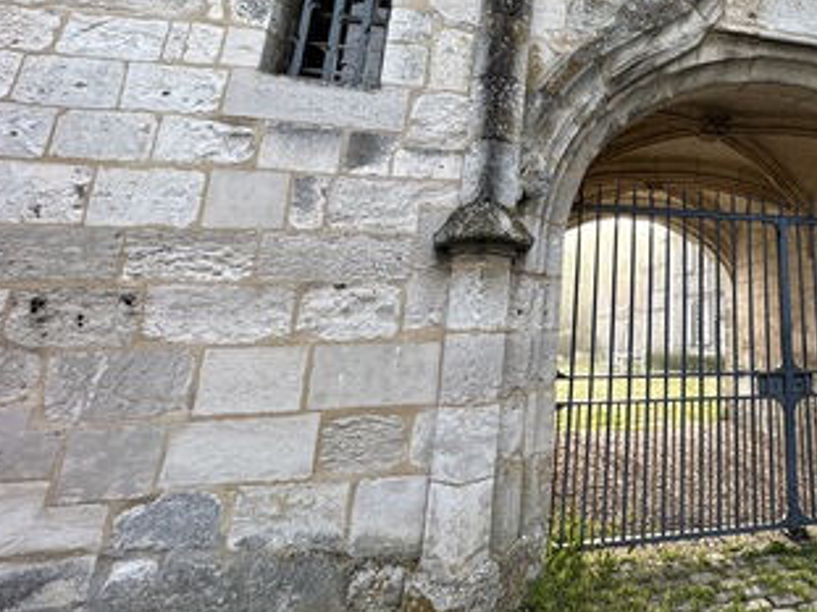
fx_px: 637
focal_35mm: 27
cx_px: 707
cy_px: 139
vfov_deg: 48.9
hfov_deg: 57.8
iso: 40
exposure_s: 1/140
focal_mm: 2.22
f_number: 2.2
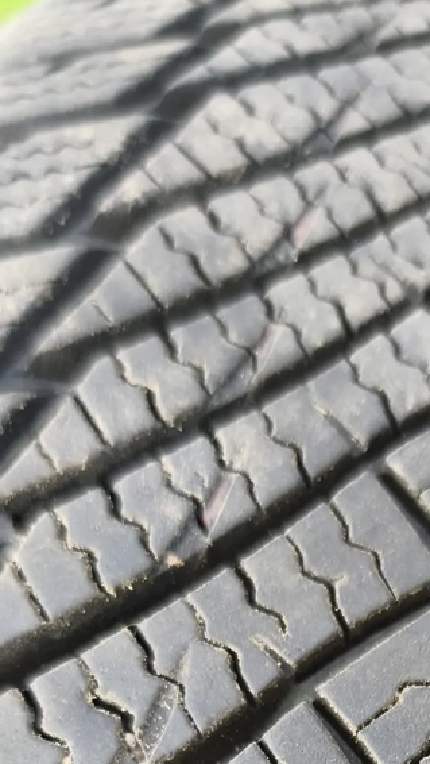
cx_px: 407
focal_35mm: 59
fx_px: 1194
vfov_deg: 30.7
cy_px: 888
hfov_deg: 19.9
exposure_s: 1/99.9
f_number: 1.65
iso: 200
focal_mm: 6.18
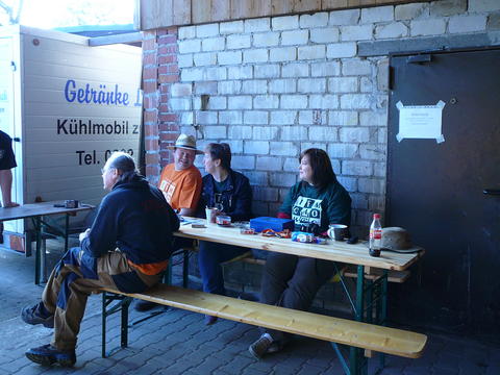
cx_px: 250
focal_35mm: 35
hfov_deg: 52.6
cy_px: 188
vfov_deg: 40.7
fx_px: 506
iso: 100
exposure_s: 1/50
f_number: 2.8
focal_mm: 5.2
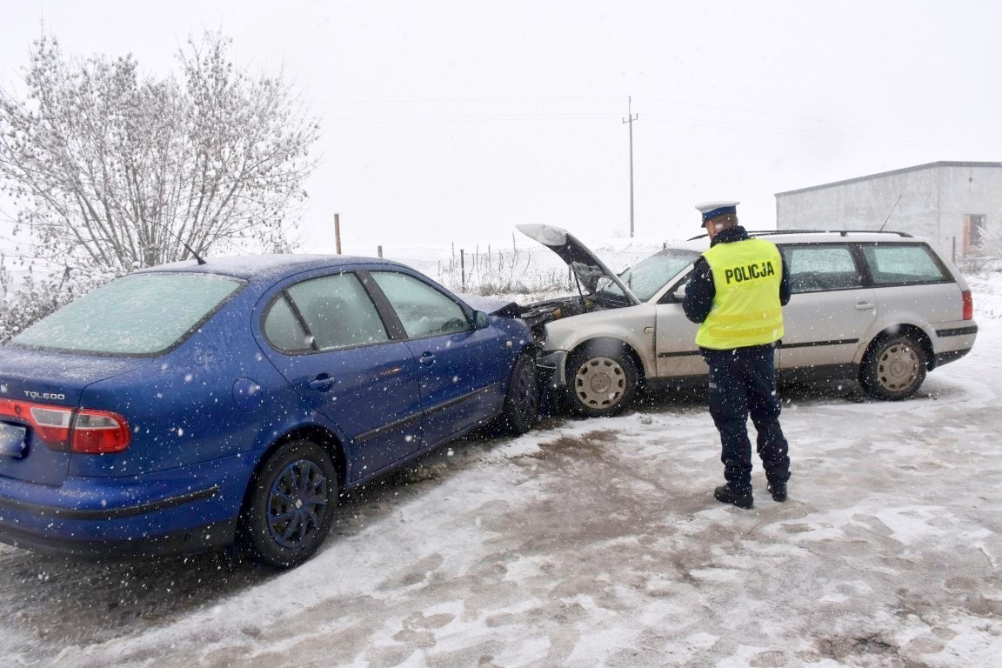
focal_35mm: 27
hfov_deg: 67.4
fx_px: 751
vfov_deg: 47.9
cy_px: 334
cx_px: 501
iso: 720
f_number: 8
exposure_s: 1/500
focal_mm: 18
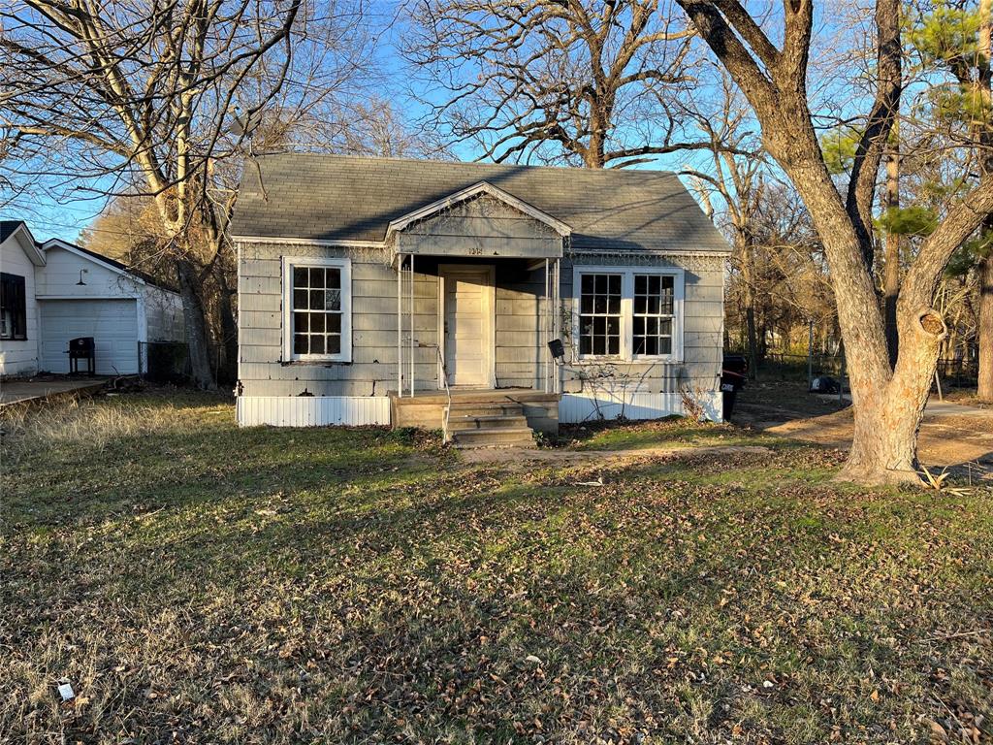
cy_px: 372
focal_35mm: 26
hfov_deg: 67.3
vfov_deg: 53.1
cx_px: 496
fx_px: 746
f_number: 1.6
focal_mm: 5.1
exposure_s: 1/537
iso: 50
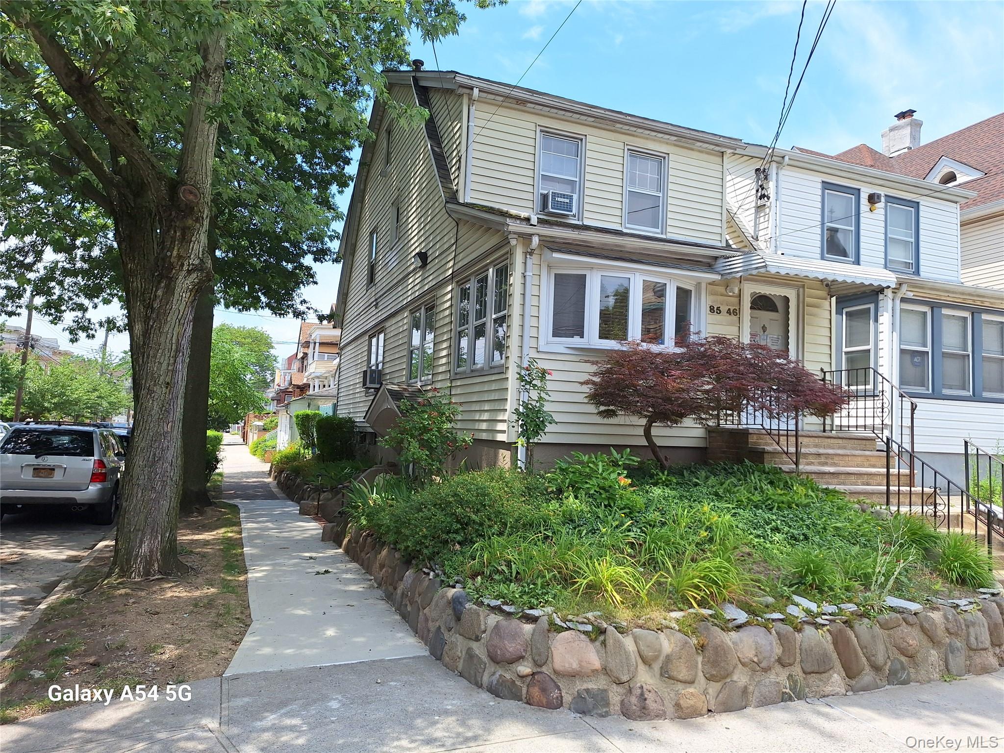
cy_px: 376
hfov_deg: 73.9
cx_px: 502
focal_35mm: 23
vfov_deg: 58.9
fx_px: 667
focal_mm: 5.54
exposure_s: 1/1605
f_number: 1.8
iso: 40
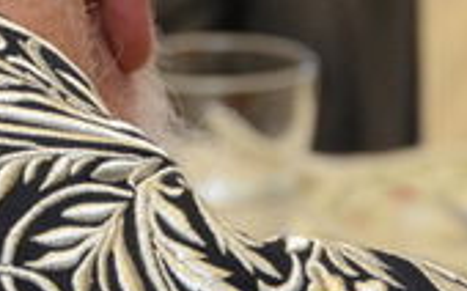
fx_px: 6410
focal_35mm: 504
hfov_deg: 4.2
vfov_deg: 2.6
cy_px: -44
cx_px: -184
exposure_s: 1/125
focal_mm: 70
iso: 1250
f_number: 5.3
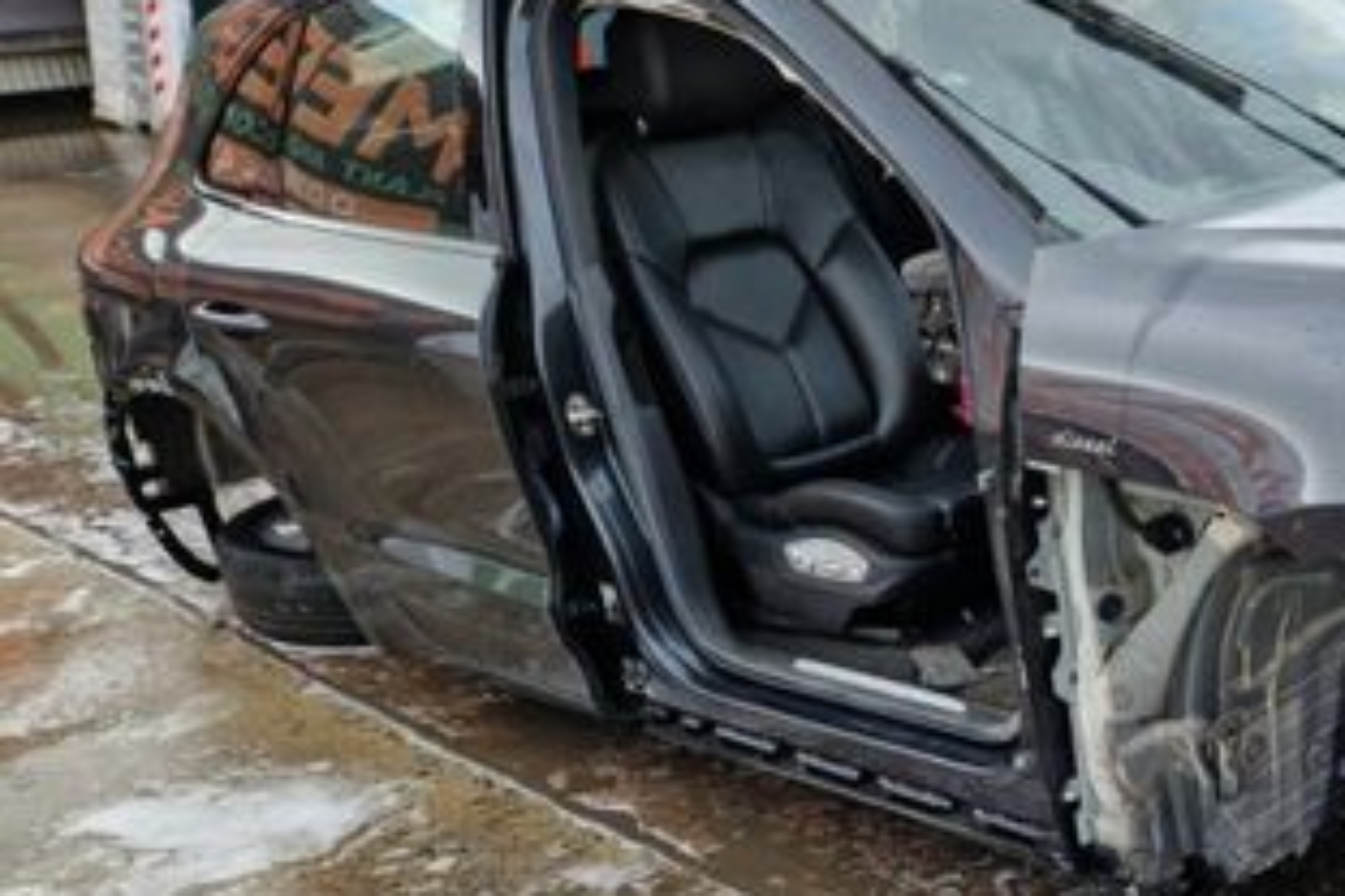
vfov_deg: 28.3
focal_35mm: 46
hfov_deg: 38.7
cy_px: 784
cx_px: 1289
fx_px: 1718
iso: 80
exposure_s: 1/180
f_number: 1.8
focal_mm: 5.4
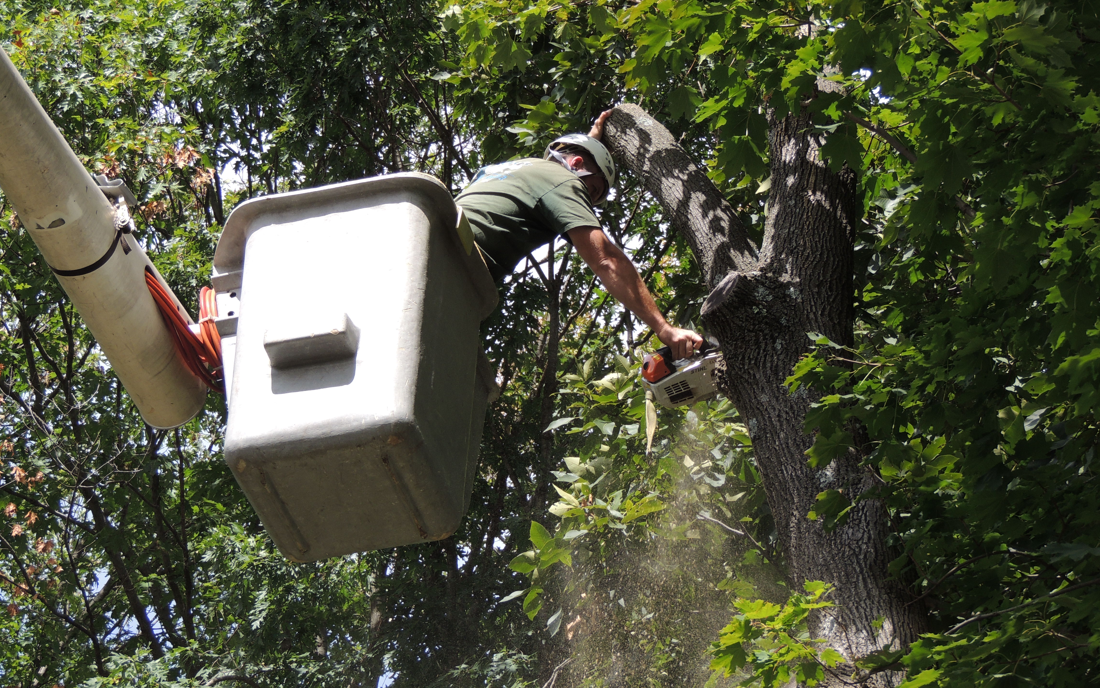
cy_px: 335
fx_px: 3358
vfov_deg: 11.7
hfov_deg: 18.6
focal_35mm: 112
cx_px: 552
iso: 100
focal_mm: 18.7
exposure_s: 1/320
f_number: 4.2
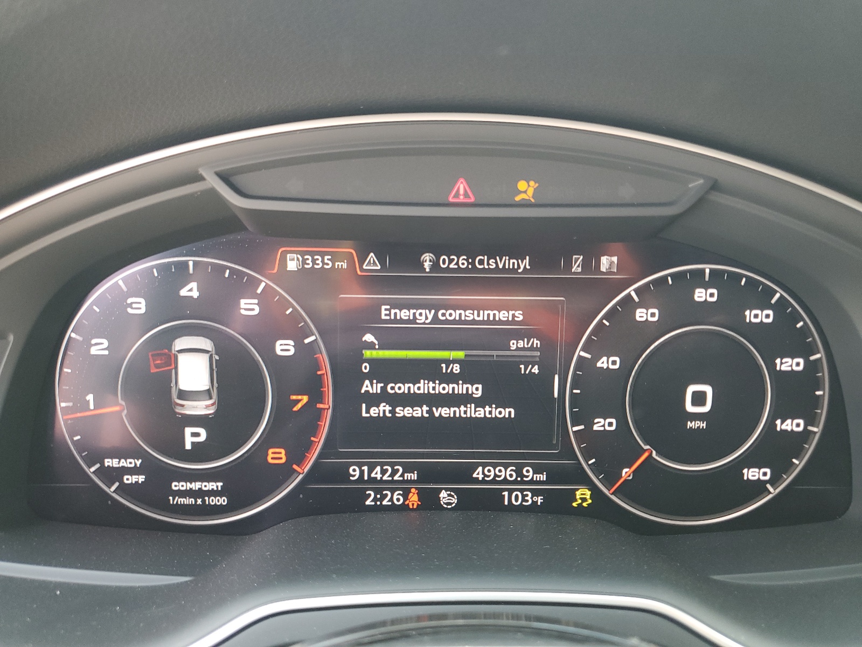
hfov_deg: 67.3
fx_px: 647
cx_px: 431
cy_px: 324
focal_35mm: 26
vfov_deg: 53.1
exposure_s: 1/120
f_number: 1.5
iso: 90
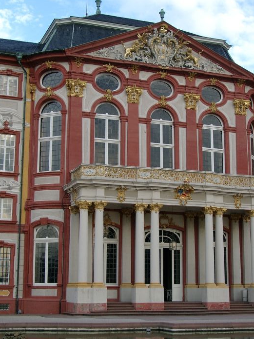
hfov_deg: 24.0
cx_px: 143
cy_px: 167
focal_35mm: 61
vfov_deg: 31.7
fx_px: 597
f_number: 4
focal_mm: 11.05
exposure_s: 1/193
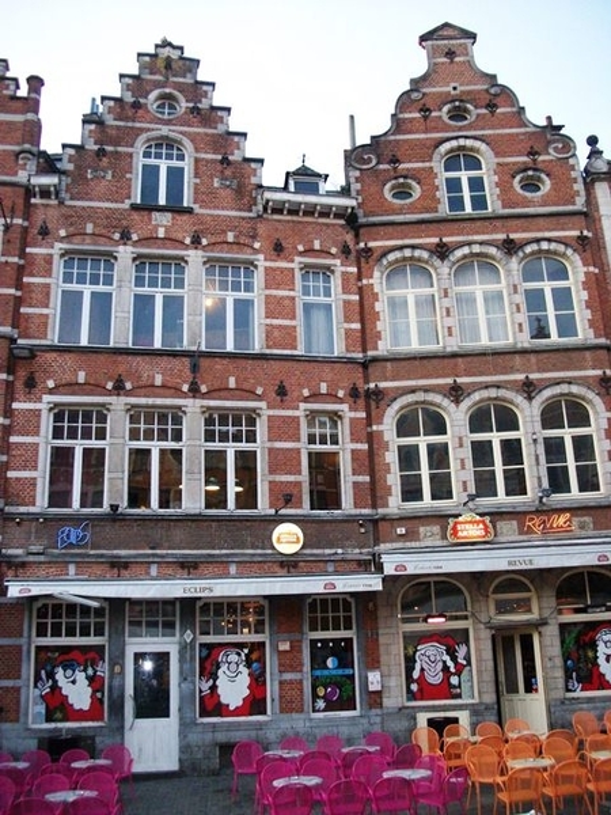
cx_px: 306
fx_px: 753
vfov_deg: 56.8
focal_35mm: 32
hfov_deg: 44.2
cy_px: 408
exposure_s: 1/100
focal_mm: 5.7
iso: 320
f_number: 2.9
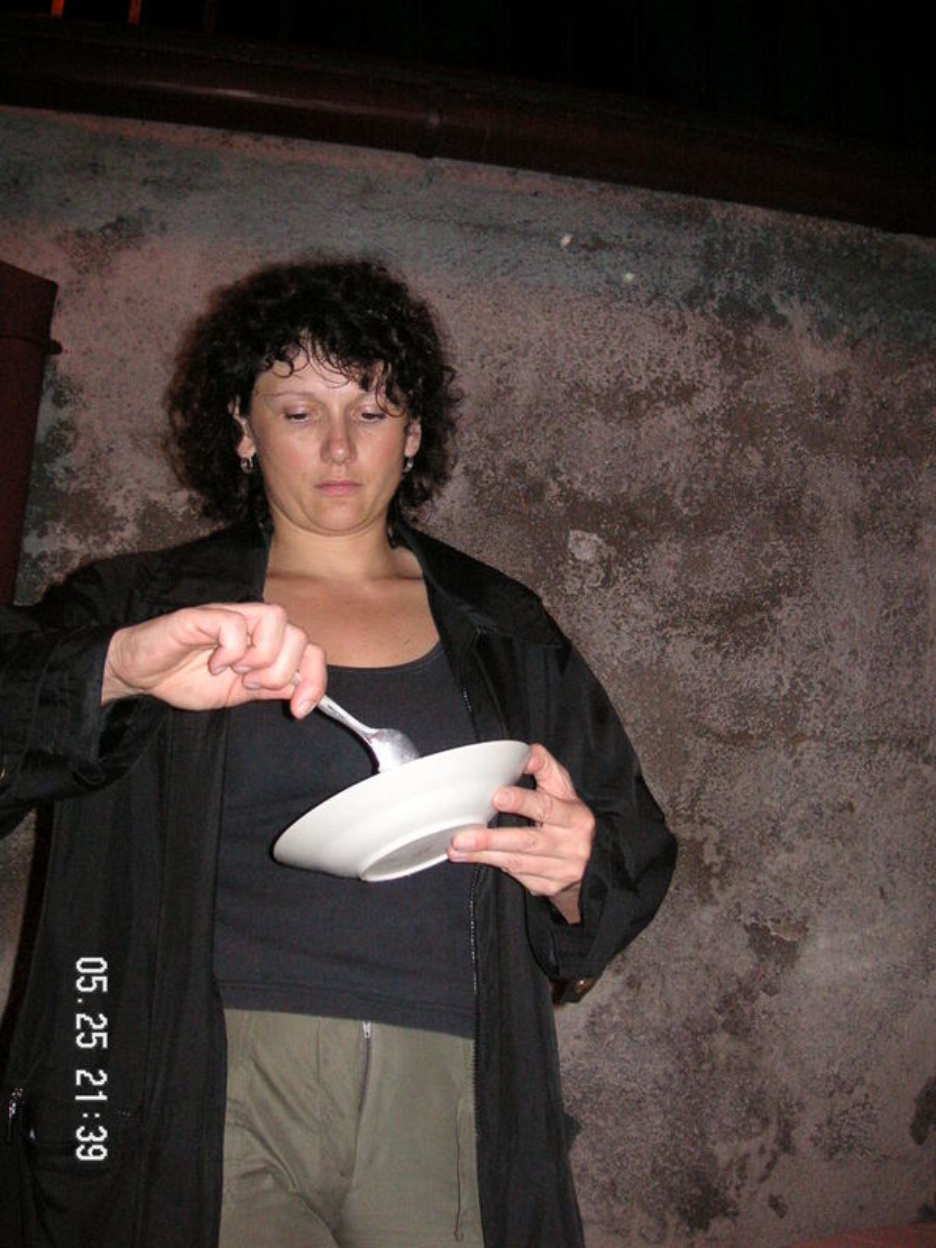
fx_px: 1334
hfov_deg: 38.7
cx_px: 468
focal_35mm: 37
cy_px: 624
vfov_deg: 50.1
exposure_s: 1/45
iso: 160
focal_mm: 6.1
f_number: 2.8
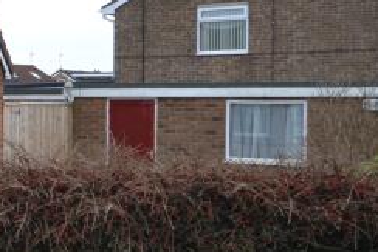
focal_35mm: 88
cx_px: -209
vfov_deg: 15.5
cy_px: 104
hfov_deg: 19.7
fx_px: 925
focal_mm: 14
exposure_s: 1/125
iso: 220
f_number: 5.6
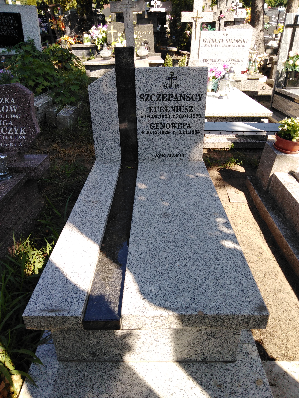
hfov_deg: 53.1
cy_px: 199
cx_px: 150
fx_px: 299
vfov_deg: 67.3
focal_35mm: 26
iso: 100
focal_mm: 3.46
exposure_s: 1/333
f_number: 2.2
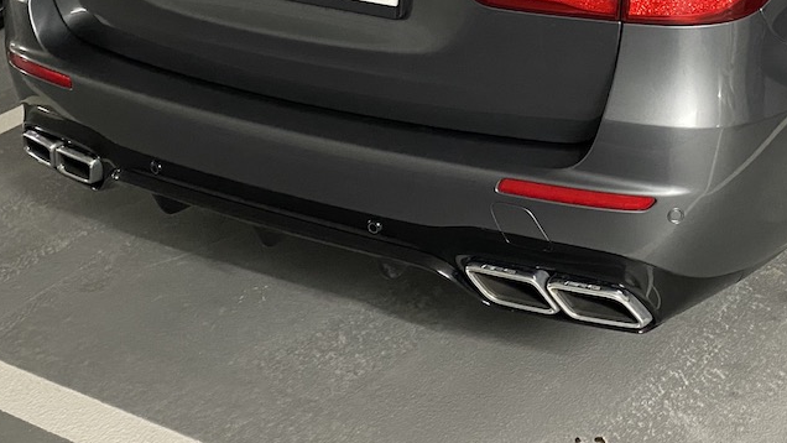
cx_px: 496
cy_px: -5
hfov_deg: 36.4
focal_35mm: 57
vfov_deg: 20.4
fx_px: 1190
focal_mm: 4.25
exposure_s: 1/25
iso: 500
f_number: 1.8
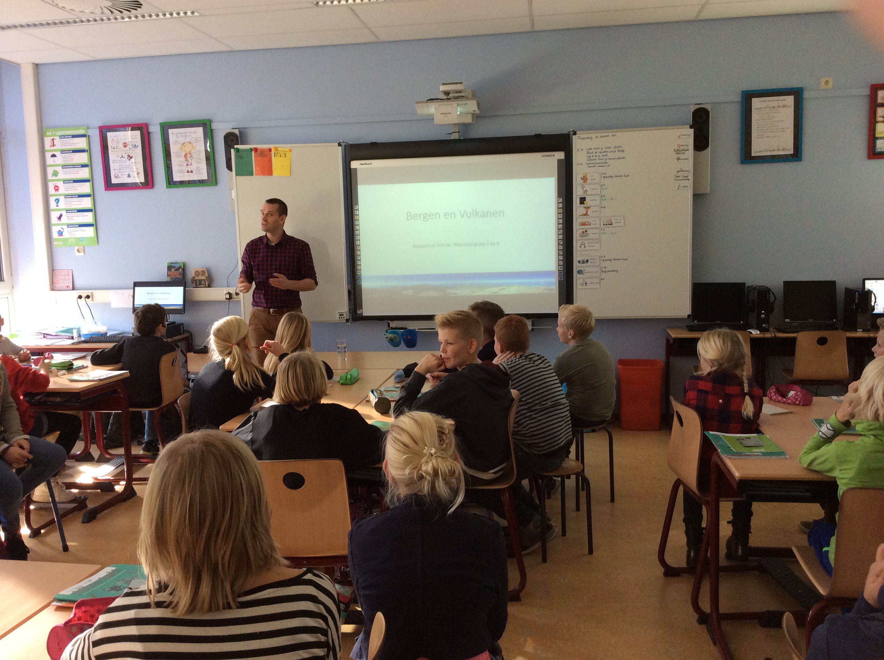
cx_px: 442
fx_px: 841
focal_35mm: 33
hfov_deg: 55.4
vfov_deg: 42.8
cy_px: 330
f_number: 2.4
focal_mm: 3.3
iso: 80
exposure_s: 1/24
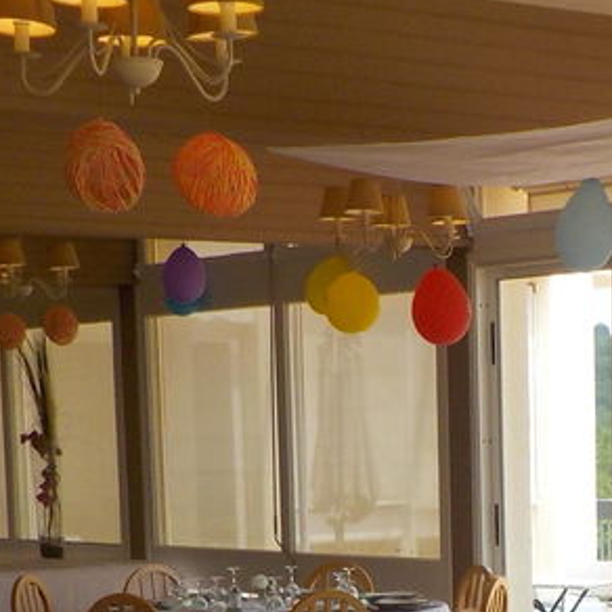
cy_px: 755
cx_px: 532
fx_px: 2180
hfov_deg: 15.8
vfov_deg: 15.3
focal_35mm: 109
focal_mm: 4.1
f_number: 3.3
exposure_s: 1/400
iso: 125
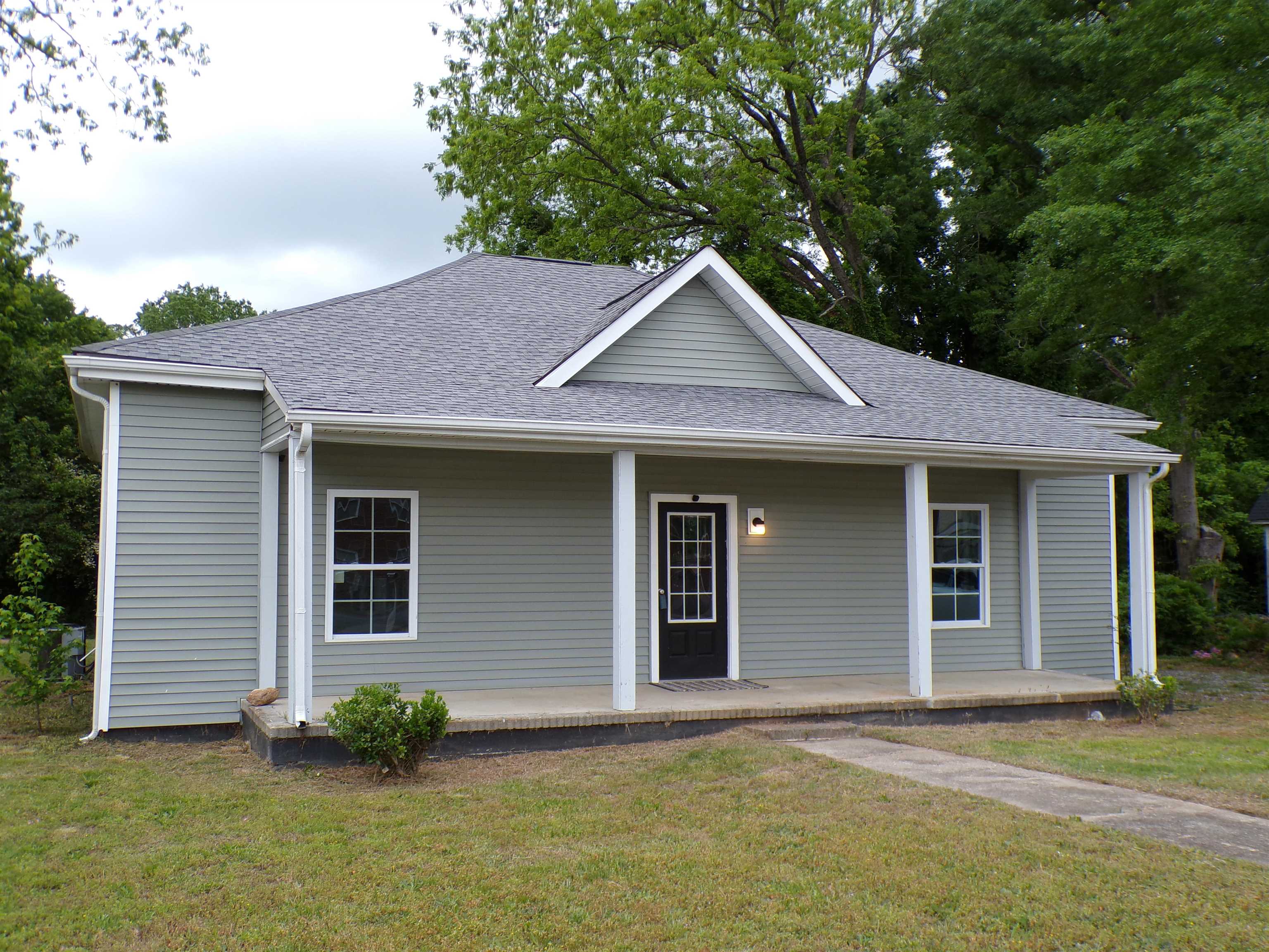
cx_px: 634
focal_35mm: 32
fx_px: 1173
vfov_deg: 44.2
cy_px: 476
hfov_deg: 56.8
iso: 100
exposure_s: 1/200
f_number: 3.2
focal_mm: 5.8
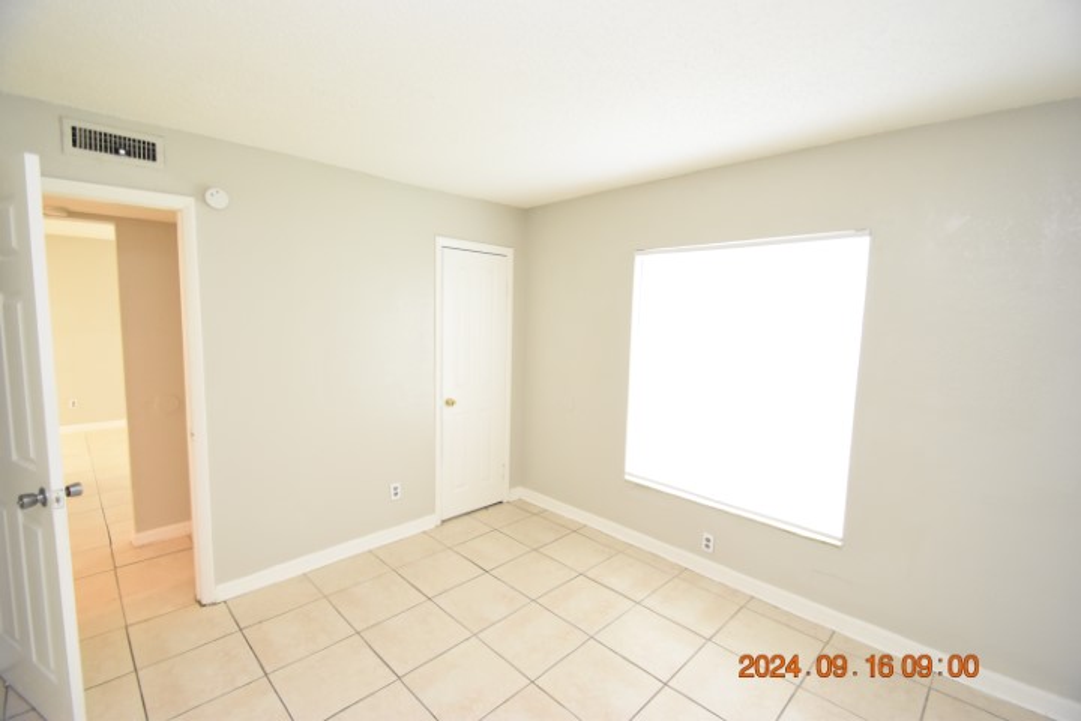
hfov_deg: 100.4
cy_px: 360
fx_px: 450
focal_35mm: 15
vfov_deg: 77.3
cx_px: 540
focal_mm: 10
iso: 2500
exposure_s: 1/60
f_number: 3.5
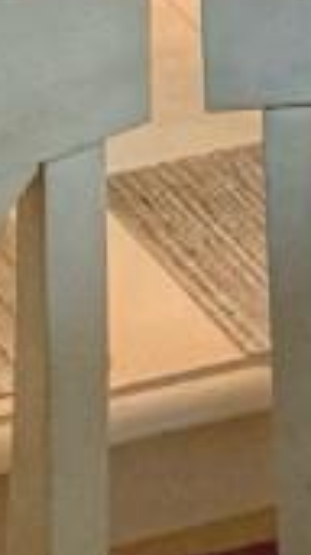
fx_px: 3509
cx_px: 1484
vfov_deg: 8.0
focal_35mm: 239
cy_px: -993
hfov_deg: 4.4
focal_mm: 4.25
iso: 64
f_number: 1.8
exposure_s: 1/60
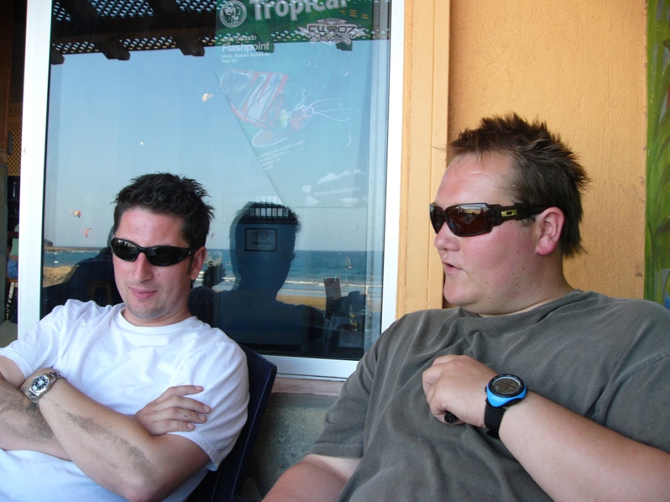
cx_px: 335
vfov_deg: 39.7
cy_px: 251
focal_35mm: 36
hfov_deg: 51.4
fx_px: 697
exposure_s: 1/60
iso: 75
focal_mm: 6
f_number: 2.8
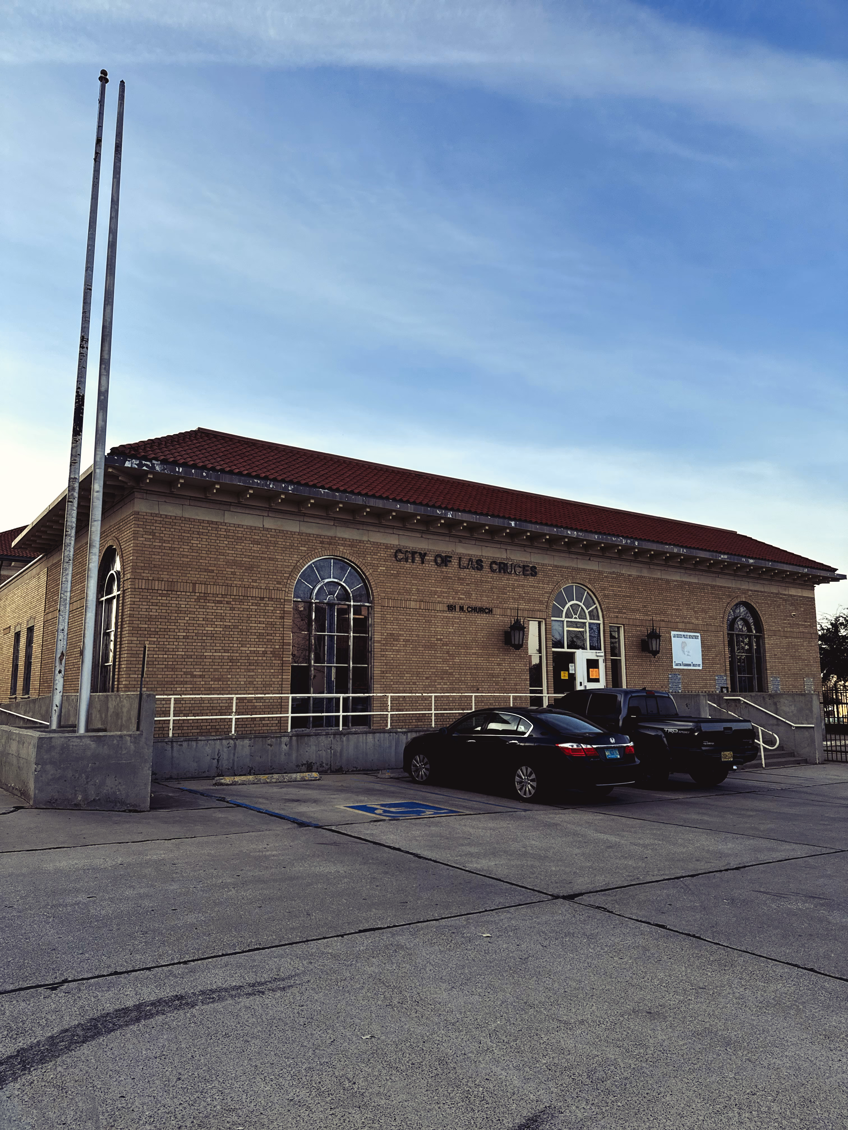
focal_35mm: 24
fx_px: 784
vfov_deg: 71.6
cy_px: 565
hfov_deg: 56.8
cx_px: 424
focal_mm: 6.76
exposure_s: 1/1637
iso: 80
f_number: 1.78
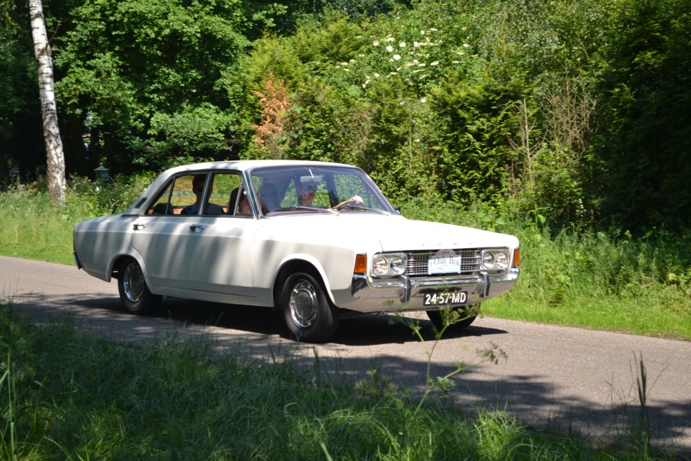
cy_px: 230
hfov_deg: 24.6
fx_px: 1584
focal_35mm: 82
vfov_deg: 16.6
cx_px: 346
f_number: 6.3
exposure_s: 1/200
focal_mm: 55
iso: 100
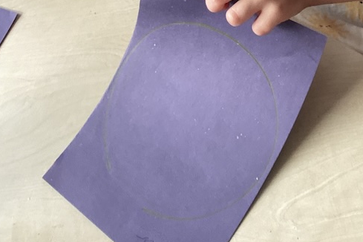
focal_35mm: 66
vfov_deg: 18.3
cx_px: 255
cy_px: -120
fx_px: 665
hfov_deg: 30.2
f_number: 2.4
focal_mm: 3.3
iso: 64
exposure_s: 1/100
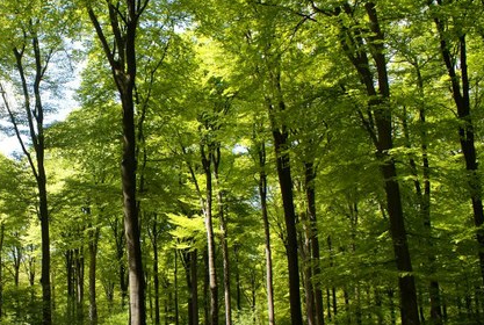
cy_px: 200
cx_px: 114
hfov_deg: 41.3
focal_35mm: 46
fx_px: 620
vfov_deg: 29.3
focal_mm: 20
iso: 100
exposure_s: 1/60
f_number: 8
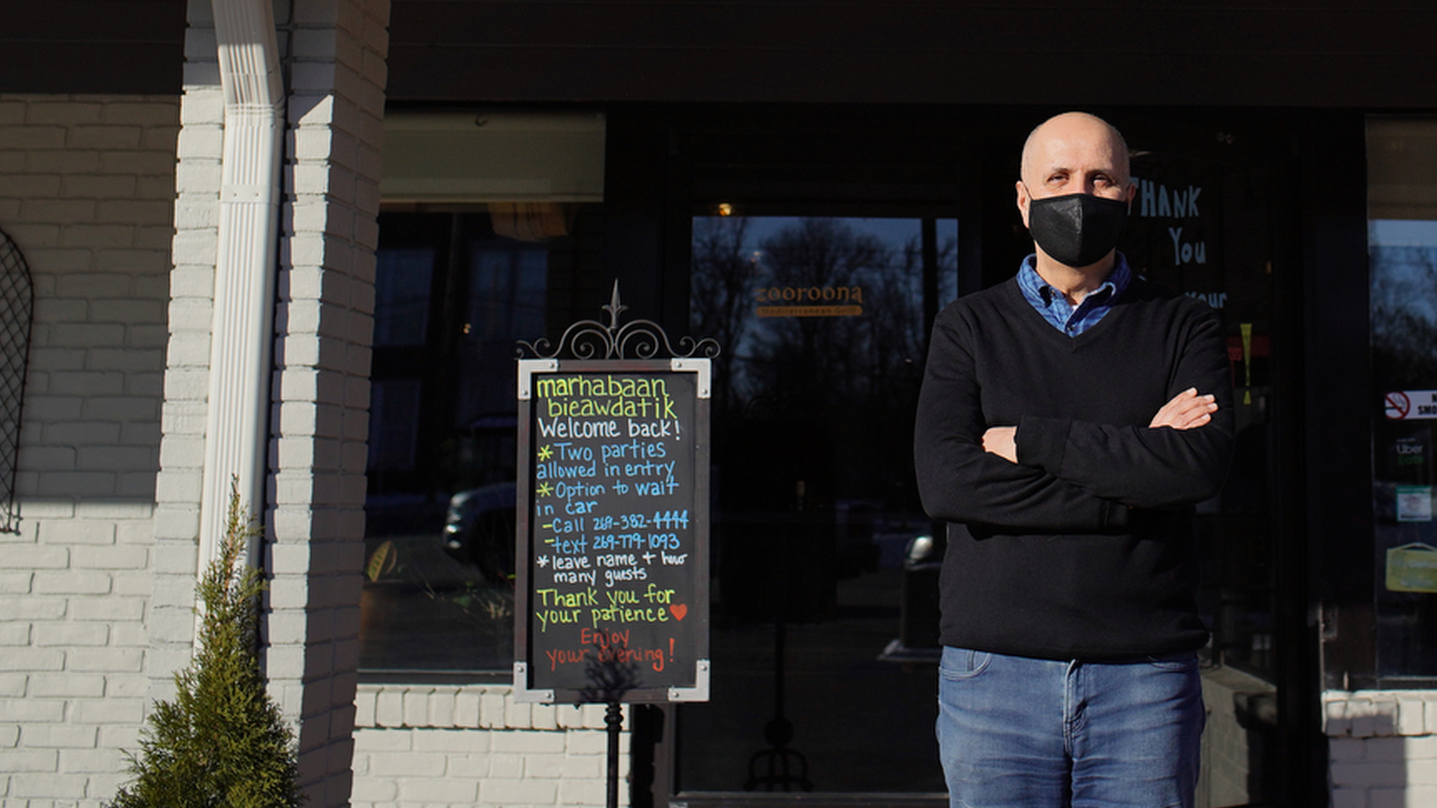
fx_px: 2591
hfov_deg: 30.6
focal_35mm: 68
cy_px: -27
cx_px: 1050
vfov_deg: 17.3
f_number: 4
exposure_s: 1/2500
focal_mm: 35
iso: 100
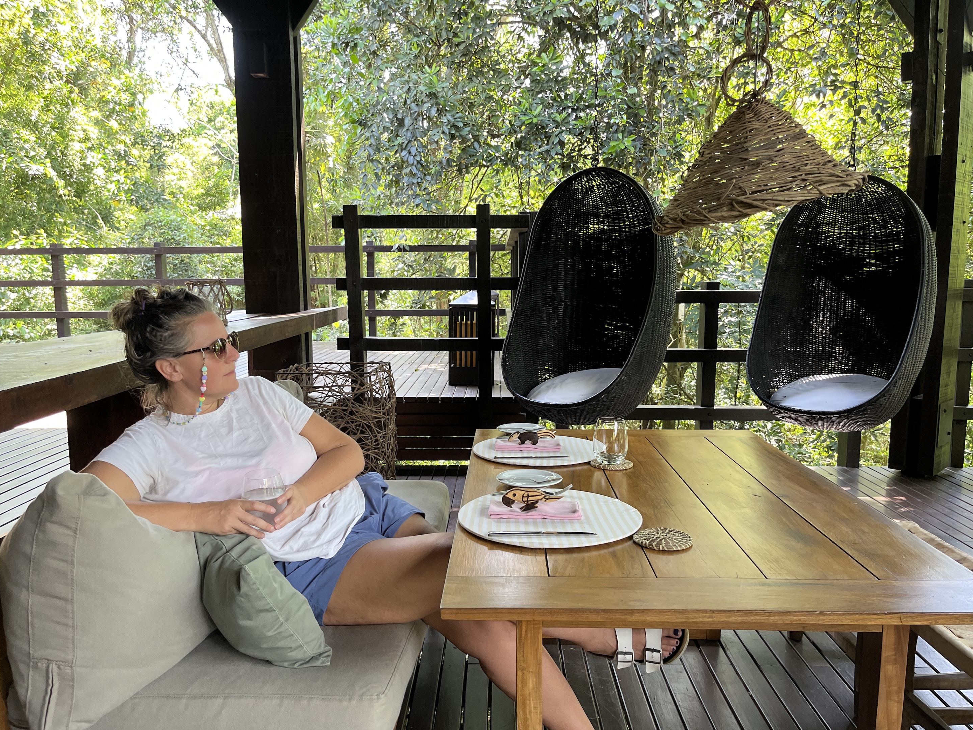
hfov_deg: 65.3
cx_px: 487
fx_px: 759
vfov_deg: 51.3
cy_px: 379
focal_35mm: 27
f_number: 1.6
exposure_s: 1/109
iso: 125
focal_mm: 5.1
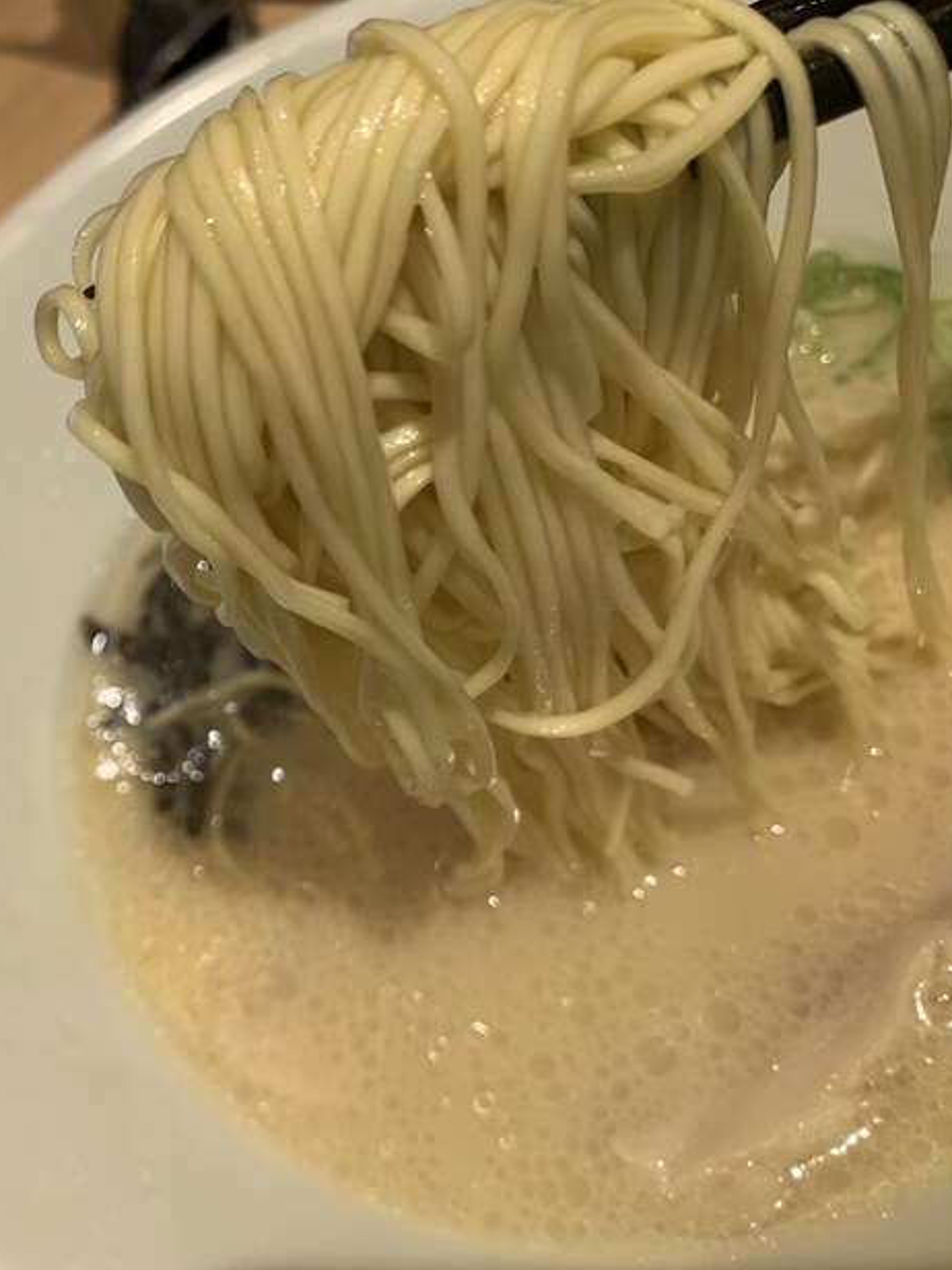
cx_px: 159
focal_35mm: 38
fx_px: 1393
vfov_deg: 49.0
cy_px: 630
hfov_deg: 36.2
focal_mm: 4.25
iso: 64
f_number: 1.8
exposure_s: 1/100
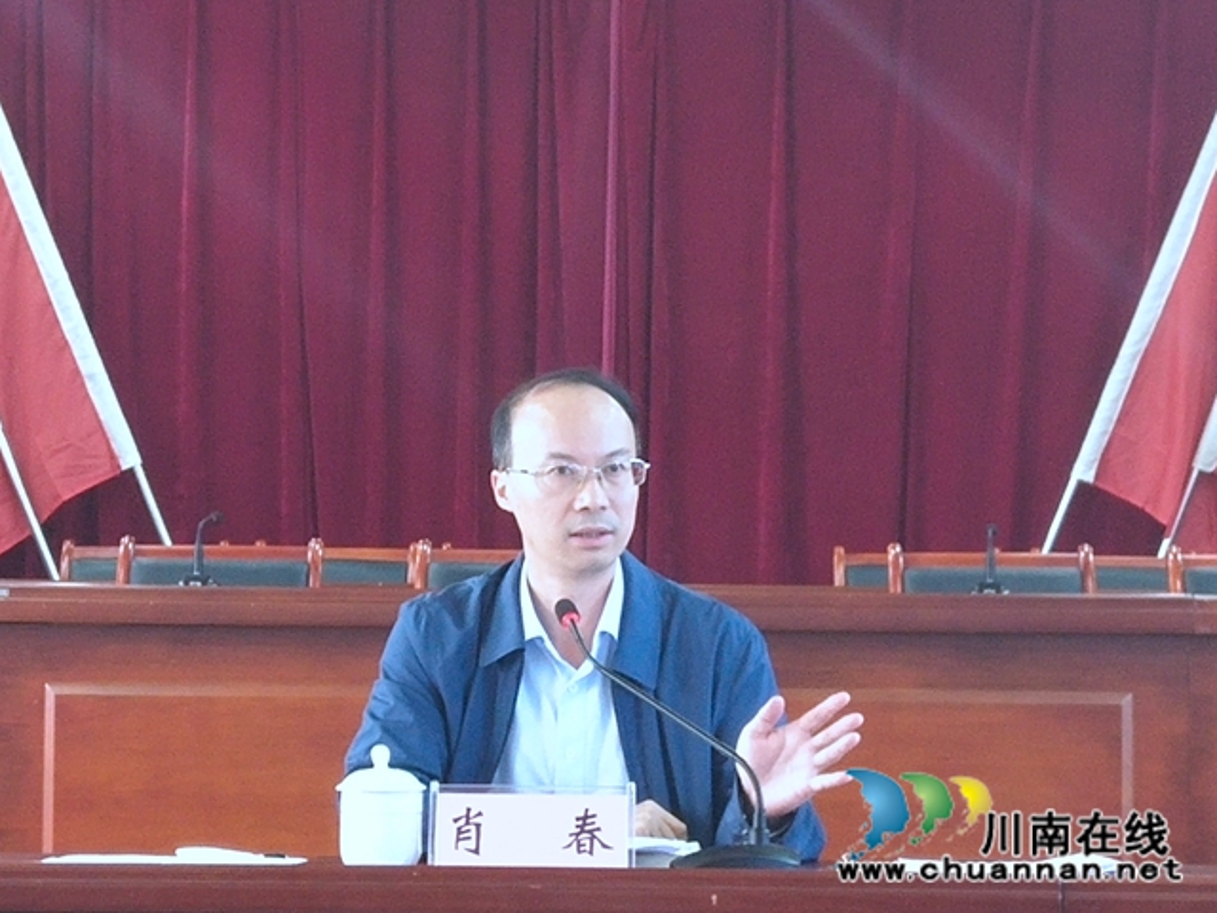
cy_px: 456
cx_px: 608
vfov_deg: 12.5
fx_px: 4184
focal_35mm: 119
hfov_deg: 16.6
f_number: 1.8
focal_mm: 3.95
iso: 381
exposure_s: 1/50
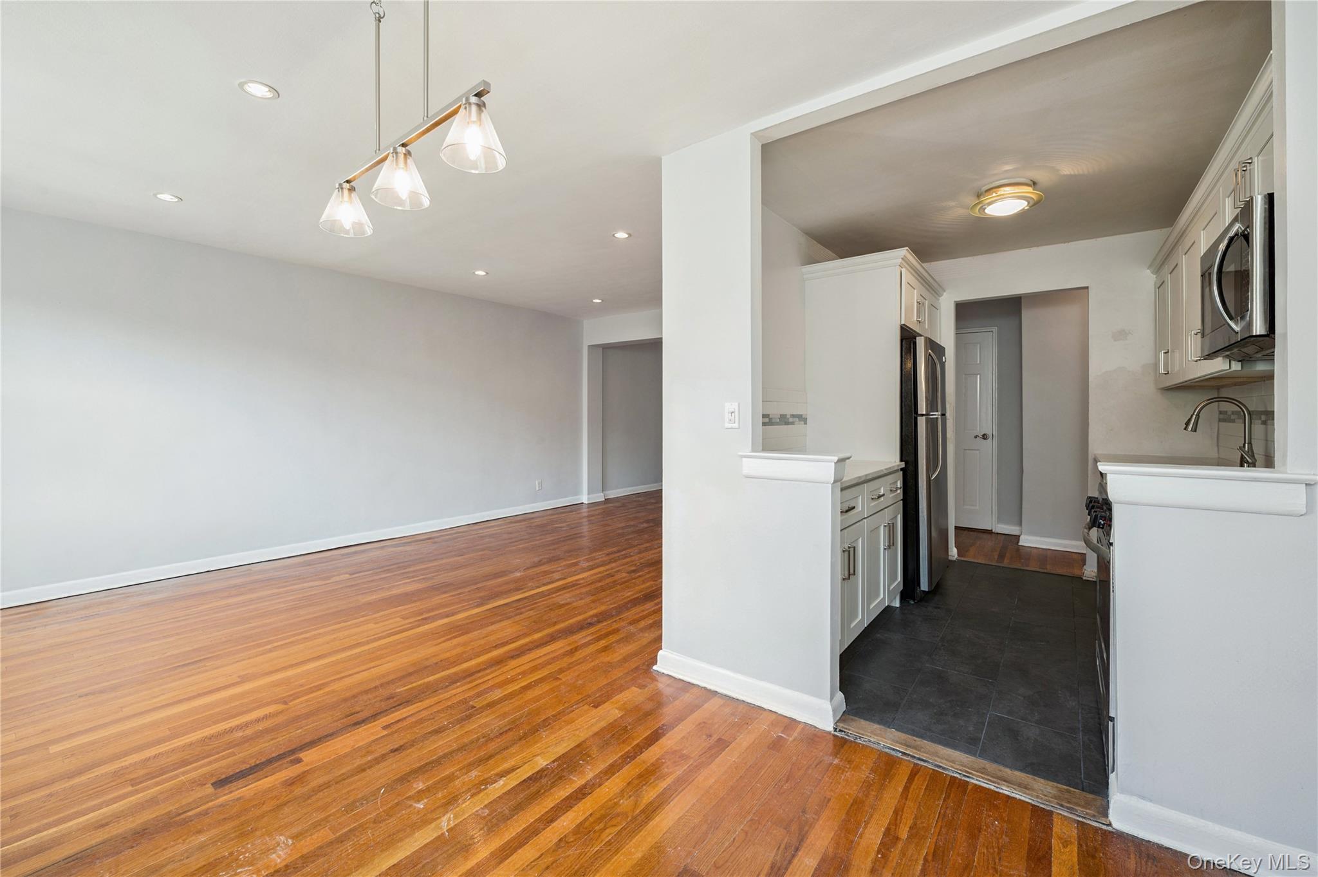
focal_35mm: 14
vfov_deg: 81.1
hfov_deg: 104.3
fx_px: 512
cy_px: 438
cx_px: 659
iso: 200
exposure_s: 1/5
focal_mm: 14
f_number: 11
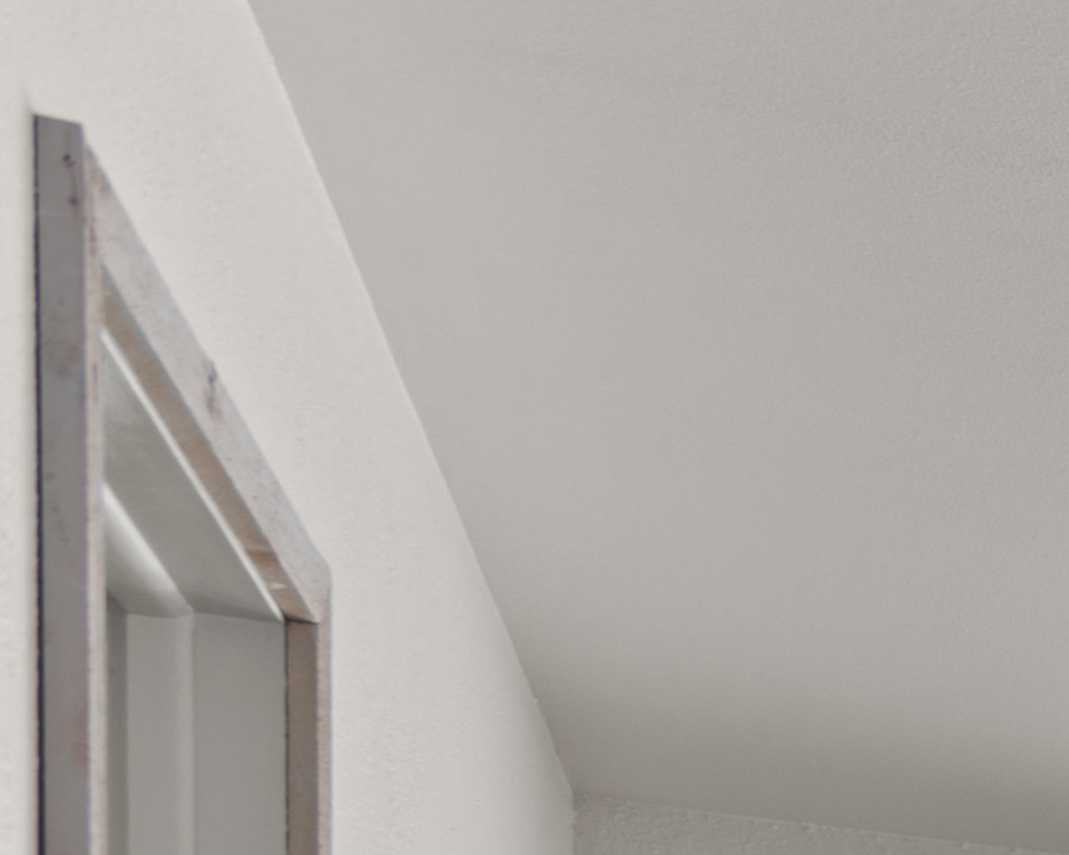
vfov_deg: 12.8
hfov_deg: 11.2
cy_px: 1867
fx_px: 3164
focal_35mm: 100
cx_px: 3254
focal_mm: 17
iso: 100
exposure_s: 3
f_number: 7.1
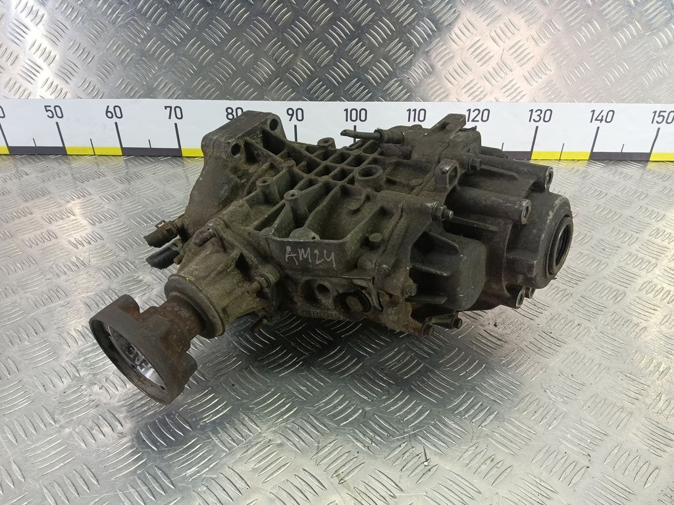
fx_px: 448
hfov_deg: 73.9
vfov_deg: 58.9
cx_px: 337
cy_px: 252
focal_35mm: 23
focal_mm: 4.11
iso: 121
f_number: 1.6
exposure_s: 1/50
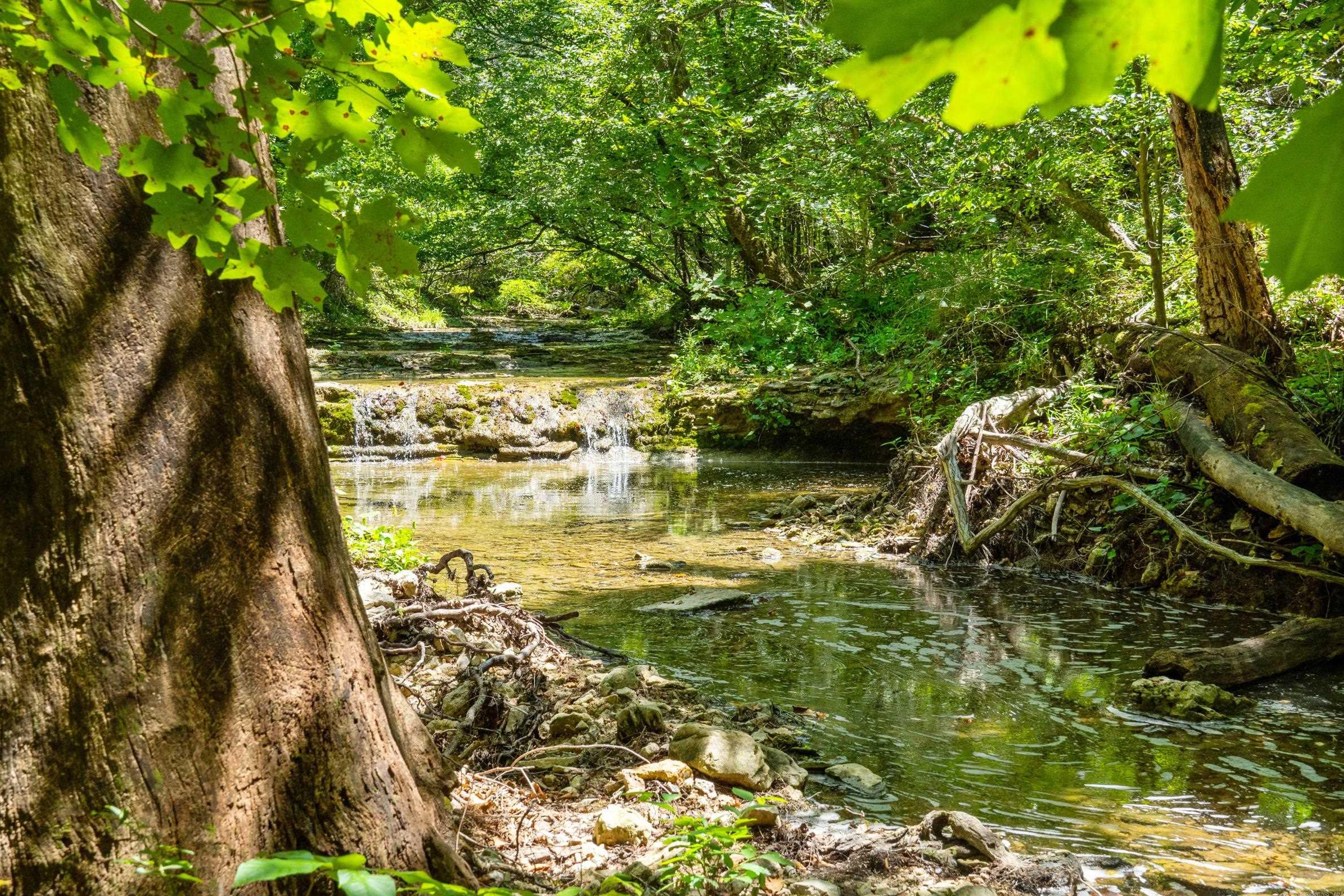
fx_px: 1700
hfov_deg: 43.1
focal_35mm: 46
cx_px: 646
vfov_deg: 29.5
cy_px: 435
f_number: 9
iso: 500
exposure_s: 1/250
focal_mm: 29
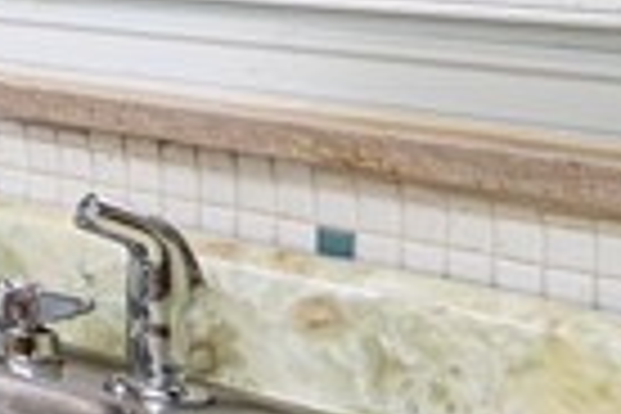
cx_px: -1726
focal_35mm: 110
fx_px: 1897
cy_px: -151
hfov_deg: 8.8
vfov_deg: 12.0
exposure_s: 1/160
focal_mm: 14
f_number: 8
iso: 6400
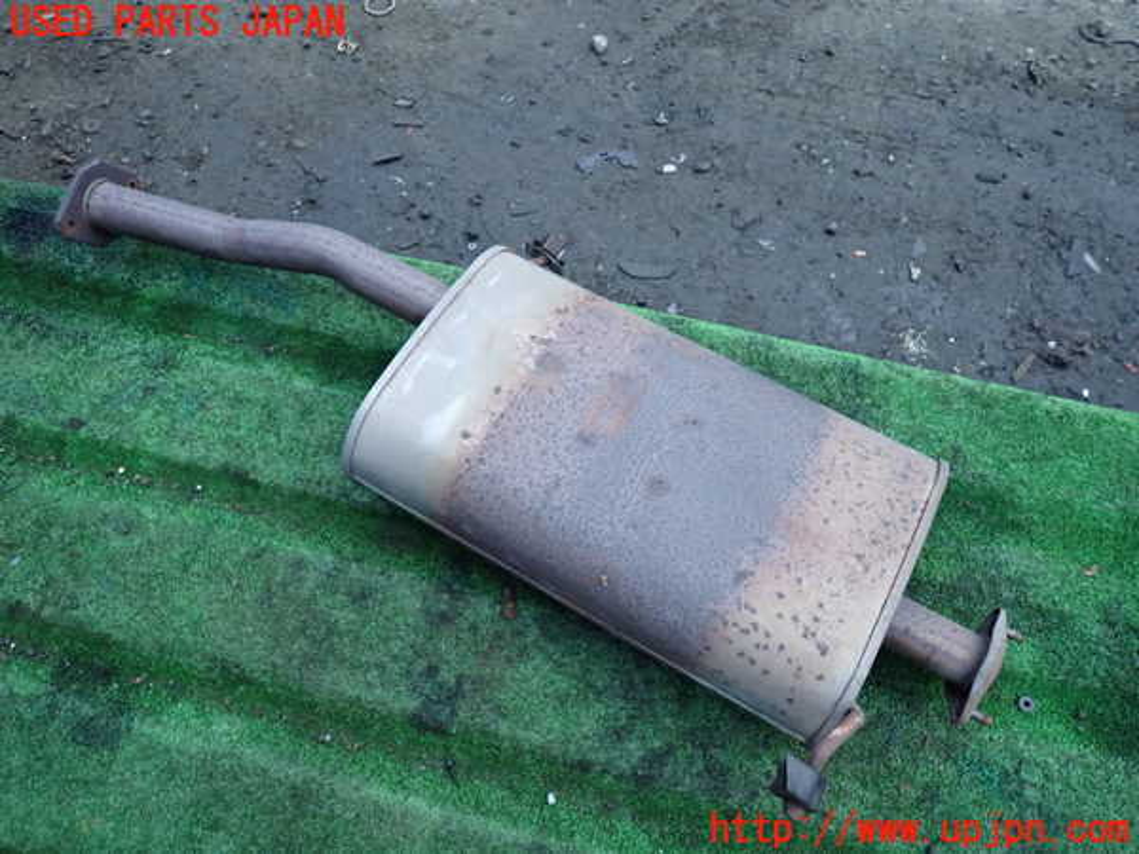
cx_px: 570
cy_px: 427
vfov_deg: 54.9
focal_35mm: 25
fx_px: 823
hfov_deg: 69.4
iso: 500
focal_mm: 4.5
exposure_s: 1/30
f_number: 2
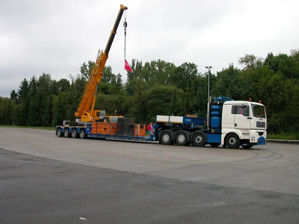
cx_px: 150
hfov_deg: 43.9
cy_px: 112
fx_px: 371
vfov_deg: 33.6
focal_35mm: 43
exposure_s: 1/313
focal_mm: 6.6
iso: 100
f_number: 2.9
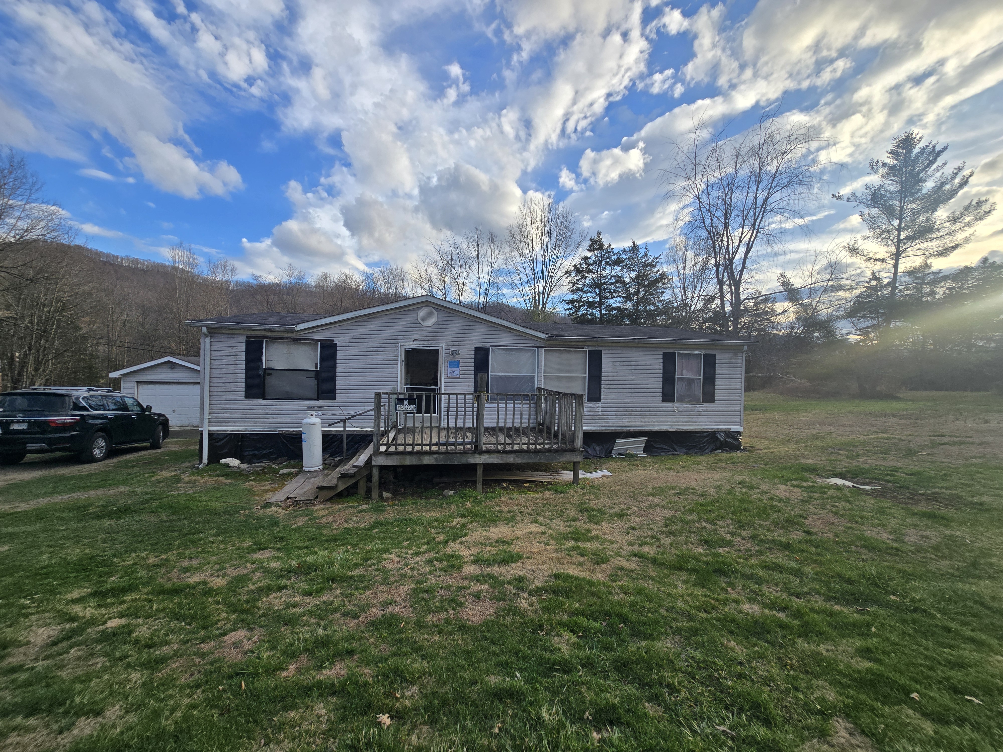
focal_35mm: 13
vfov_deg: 89.9
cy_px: 376
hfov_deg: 106.2
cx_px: 502
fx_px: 377
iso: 50
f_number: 2.2
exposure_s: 1/1000
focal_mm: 2.2
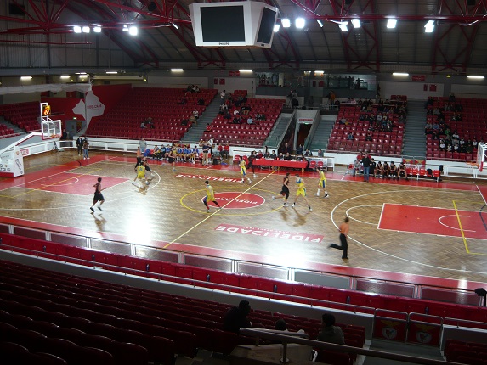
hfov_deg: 55.3
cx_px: 244
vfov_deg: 43.0
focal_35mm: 33
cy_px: 182
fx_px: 464
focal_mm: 5.5
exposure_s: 1/50
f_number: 2.8
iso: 100
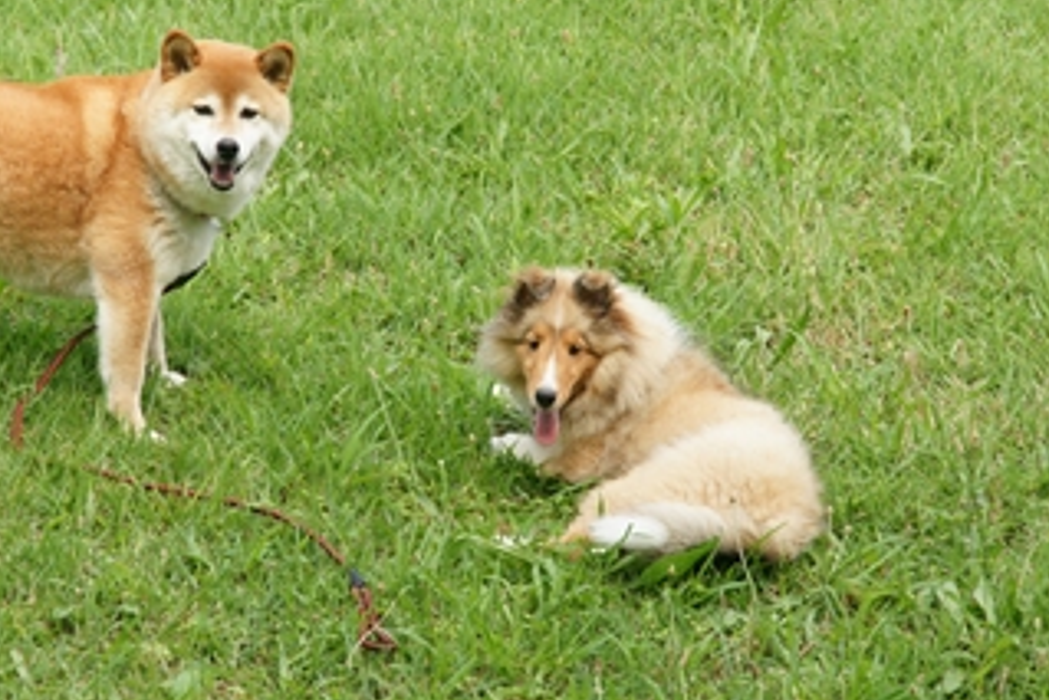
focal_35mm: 285
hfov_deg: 7.2
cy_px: 297
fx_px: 8299
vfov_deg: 4.8
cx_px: 404
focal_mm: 135
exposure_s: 1/800
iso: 1600
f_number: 8
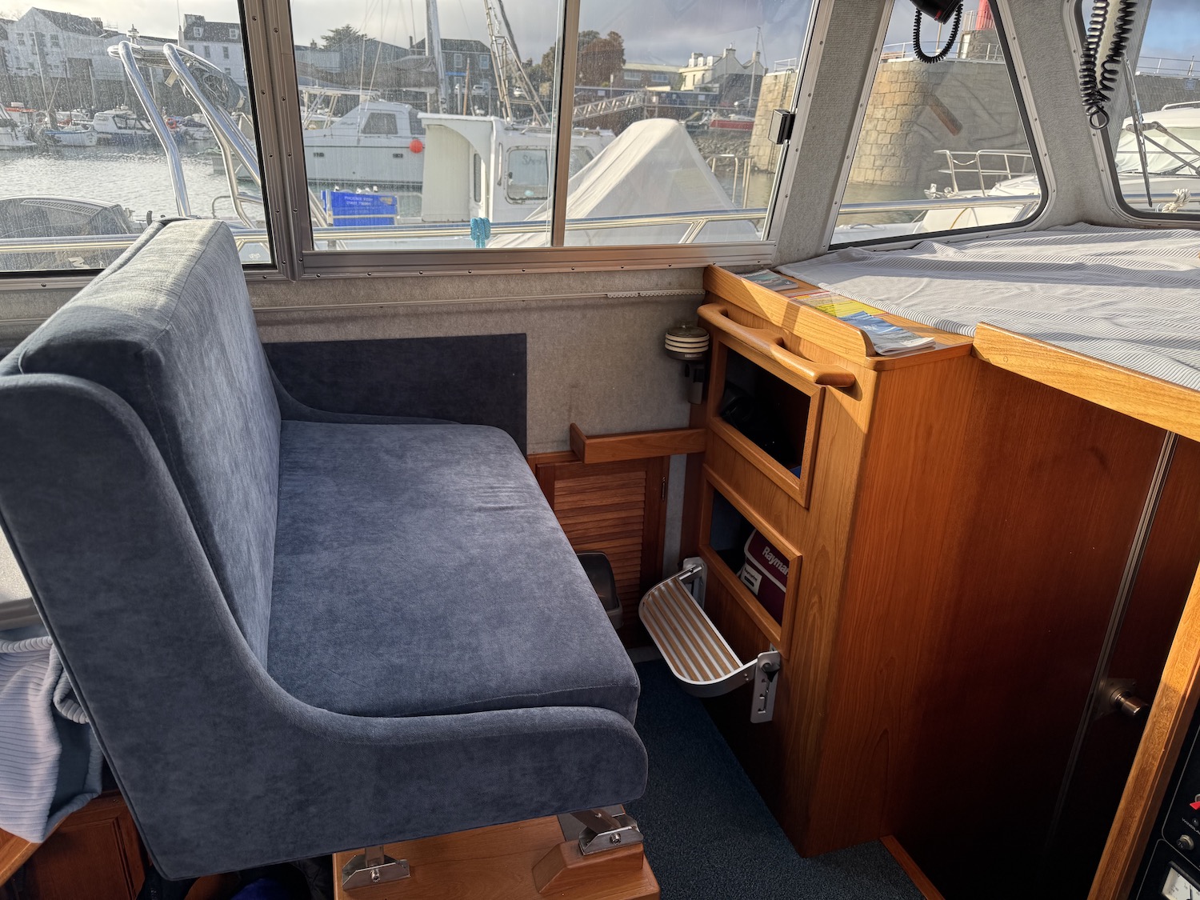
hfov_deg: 71.6
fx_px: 832
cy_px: 450
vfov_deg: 56.8
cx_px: 600
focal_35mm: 24
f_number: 1.78
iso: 80
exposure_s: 1/715
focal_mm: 6.76
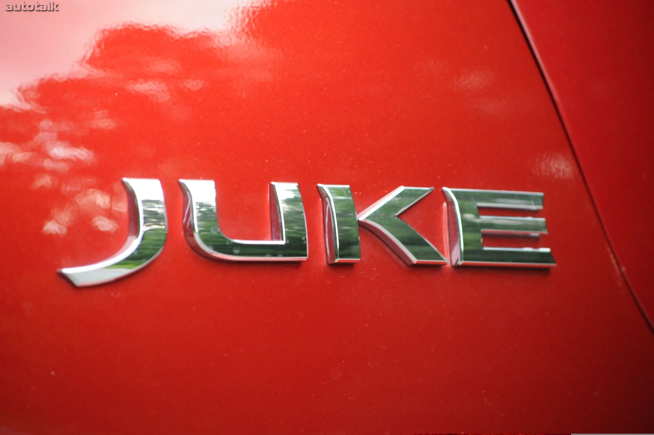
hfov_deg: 11.8
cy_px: 218
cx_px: 327
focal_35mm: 174
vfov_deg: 7.9
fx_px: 3157
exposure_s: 1/200
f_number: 5.6
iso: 2000
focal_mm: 116
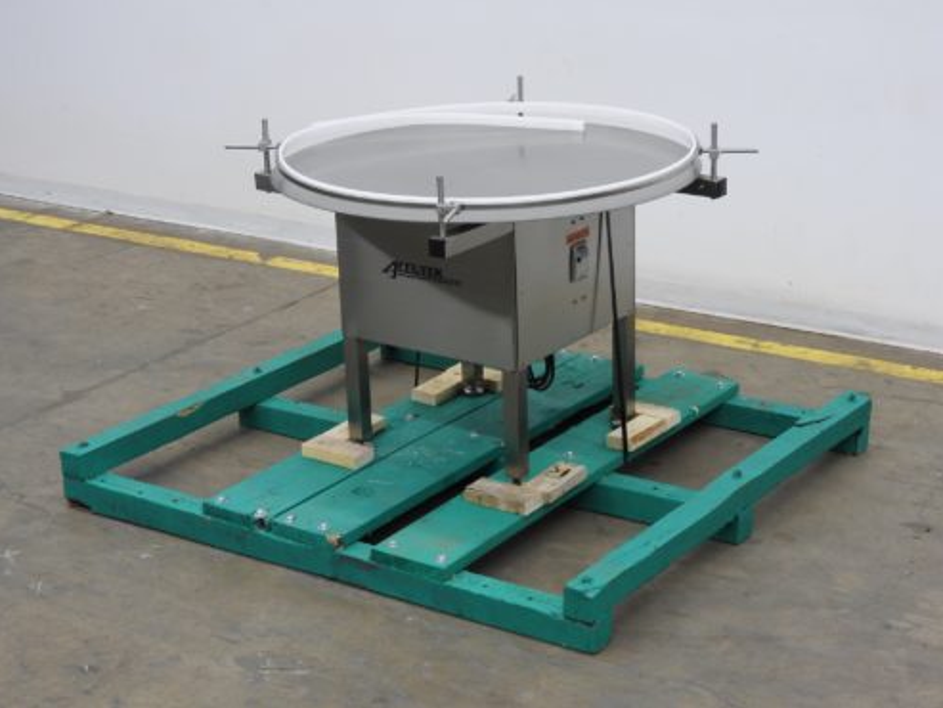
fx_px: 1935
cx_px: 474
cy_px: 351
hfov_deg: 27.4
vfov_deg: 20.7
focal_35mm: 71
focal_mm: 12.5
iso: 200
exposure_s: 1/30
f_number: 4.5
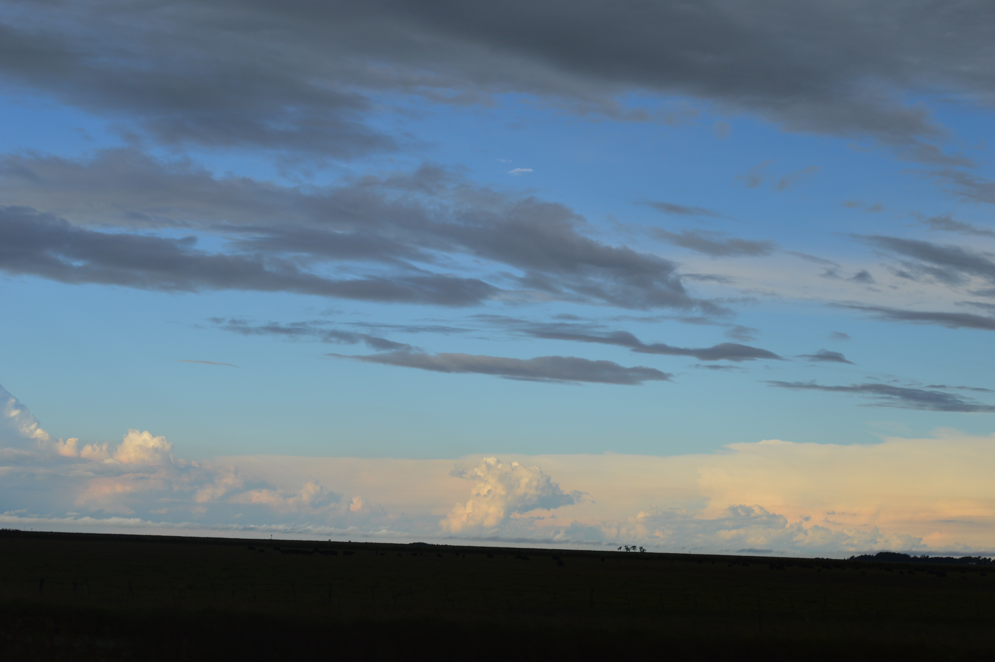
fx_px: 1988
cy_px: 331
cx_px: 498
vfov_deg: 18.9
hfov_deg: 28.1
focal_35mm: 72
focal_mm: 48
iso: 100
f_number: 8
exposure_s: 1/320
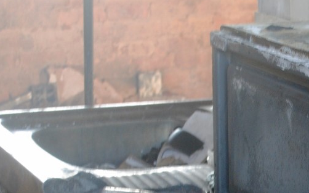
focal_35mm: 128
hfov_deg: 15.9
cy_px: 187
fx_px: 1077
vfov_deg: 10.1
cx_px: 343
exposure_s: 1/30
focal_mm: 26
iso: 450
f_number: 4.2
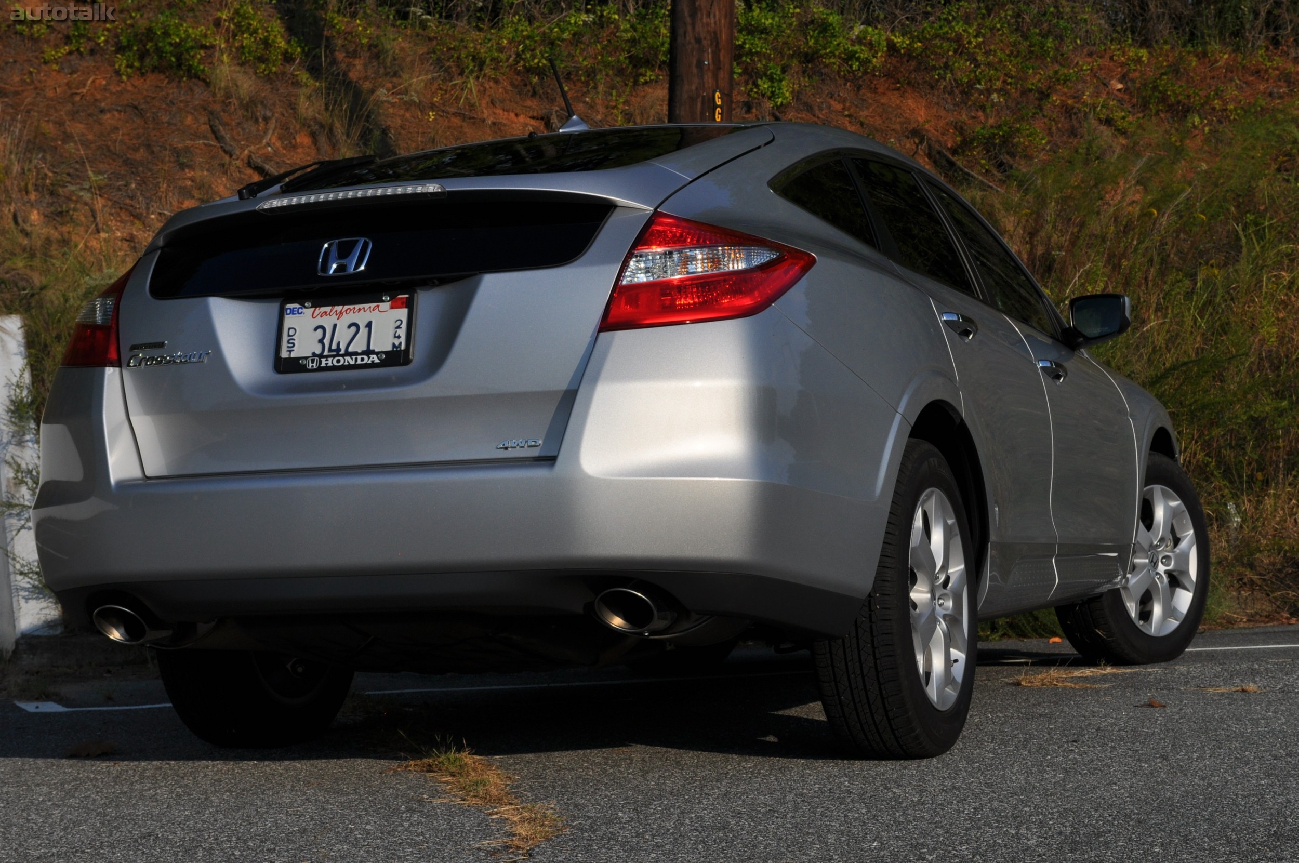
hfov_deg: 29.9
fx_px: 2433
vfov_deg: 20.1
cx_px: 650
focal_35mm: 68
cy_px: 432
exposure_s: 1/640
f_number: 13
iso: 200
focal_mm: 45
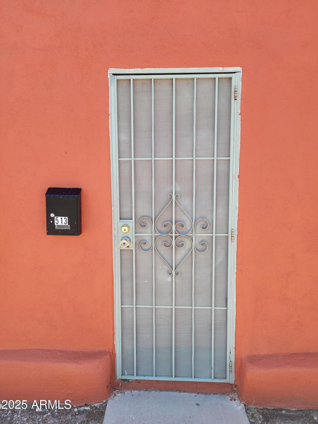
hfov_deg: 53.1
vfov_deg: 67.3
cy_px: 212
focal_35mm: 26
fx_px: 318
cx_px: 159
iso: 40
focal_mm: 5.4
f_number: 1.8
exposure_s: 1/501
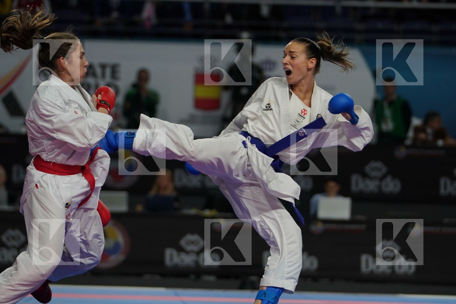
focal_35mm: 193
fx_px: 2444
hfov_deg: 10.7
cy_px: 152
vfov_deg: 7.1
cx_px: 228
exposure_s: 1/1000
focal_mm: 129
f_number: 2.8
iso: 640
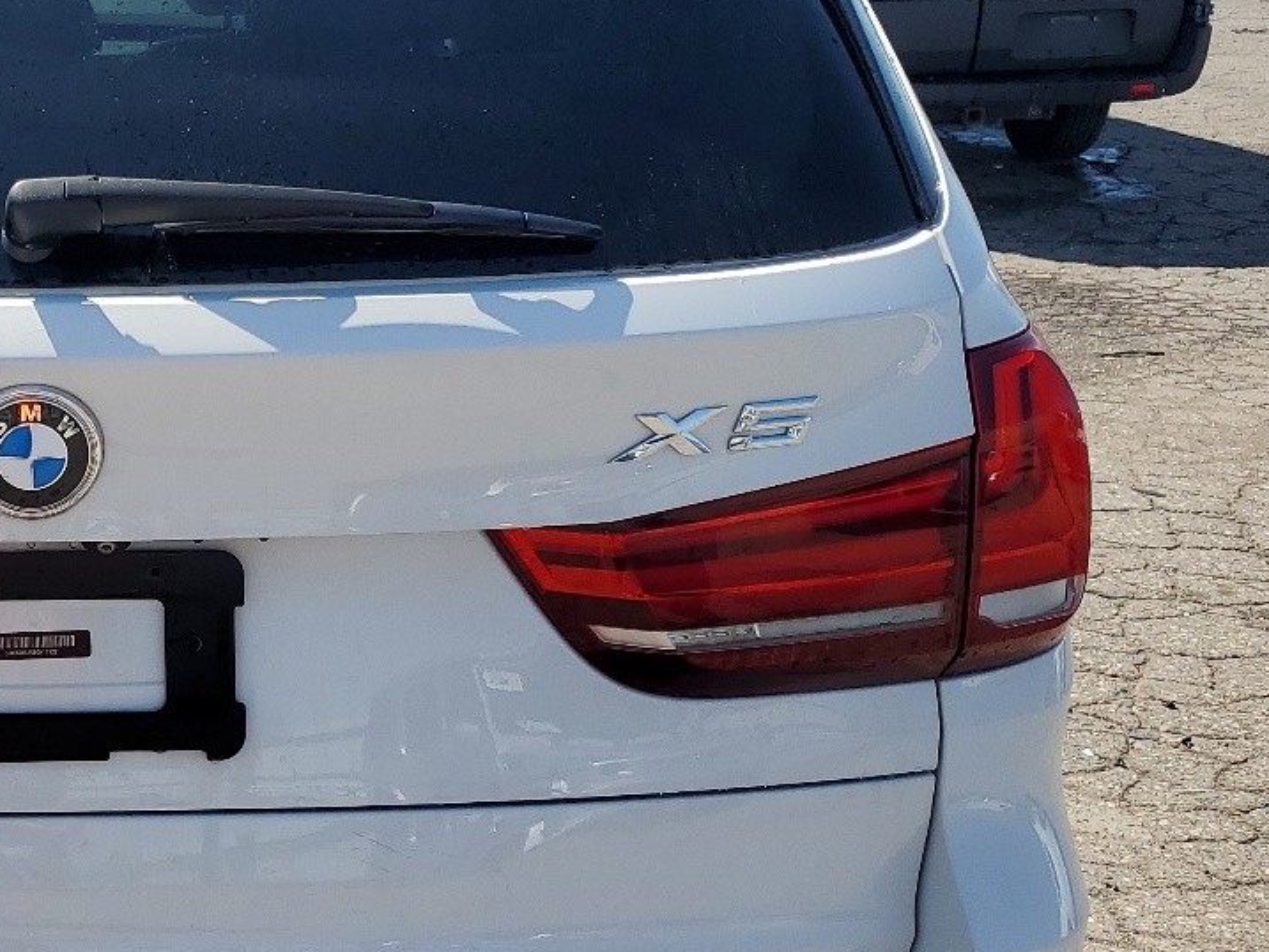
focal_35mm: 58
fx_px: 2127
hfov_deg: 31.3
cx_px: 64
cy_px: 600
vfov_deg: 25.2
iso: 50
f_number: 1.5
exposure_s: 1/2500
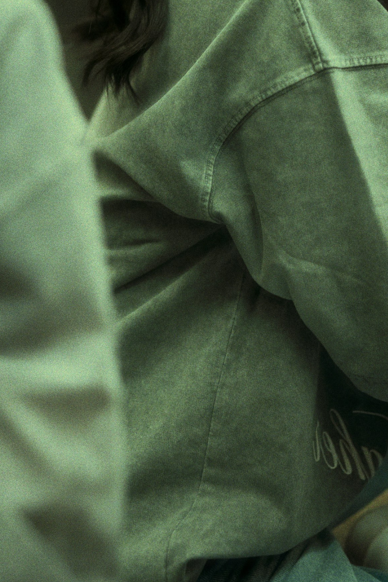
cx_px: 95
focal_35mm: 82
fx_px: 1325
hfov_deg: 16.6
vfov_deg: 23.4
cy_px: -42
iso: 500
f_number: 1.4
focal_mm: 35
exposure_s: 1/50
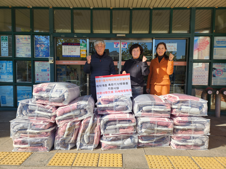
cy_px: 84
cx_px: 113
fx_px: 150
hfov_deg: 73.9
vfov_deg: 58.9
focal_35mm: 23
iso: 20
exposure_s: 1/722
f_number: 1.8
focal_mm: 5.4
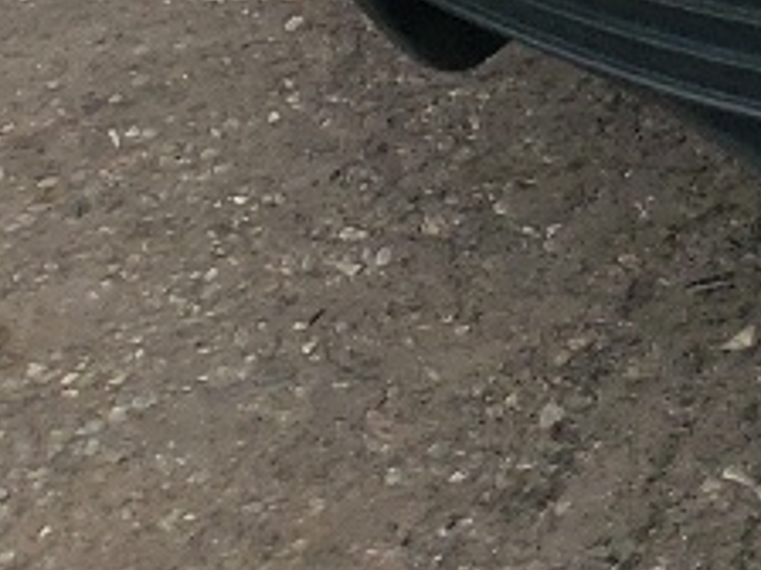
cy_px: -1228
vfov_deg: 7.0
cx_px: 2151
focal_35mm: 186
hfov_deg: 9.0
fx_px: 4089
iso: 50
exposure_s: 1/2000
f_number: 1.5
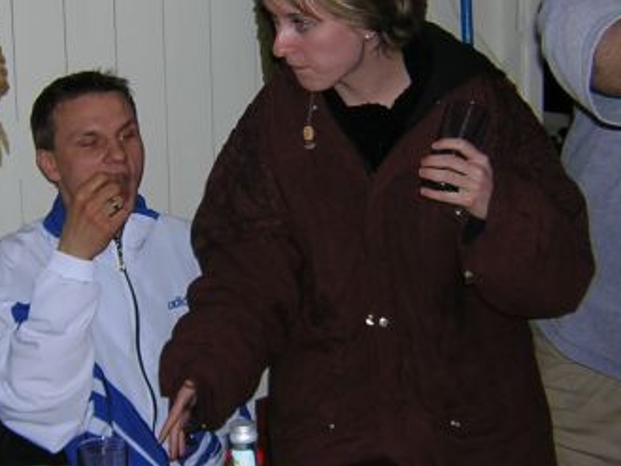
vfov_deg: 21.0
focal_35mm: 70
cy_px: 240
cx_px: 243
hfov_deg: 27.7
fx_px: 1256
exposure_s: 1/60.1
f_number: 2.6
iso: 100
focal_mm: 4.7
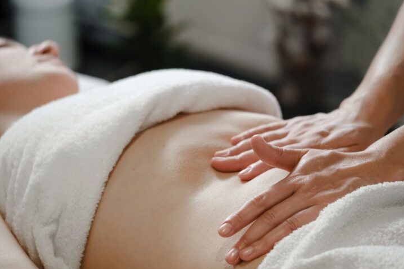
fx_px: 1448
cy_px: 140
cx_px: 216
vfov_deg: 10.6
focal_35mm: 129
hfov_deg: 15.9
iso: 500
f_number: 2.8
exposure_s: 1/200
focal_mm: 80
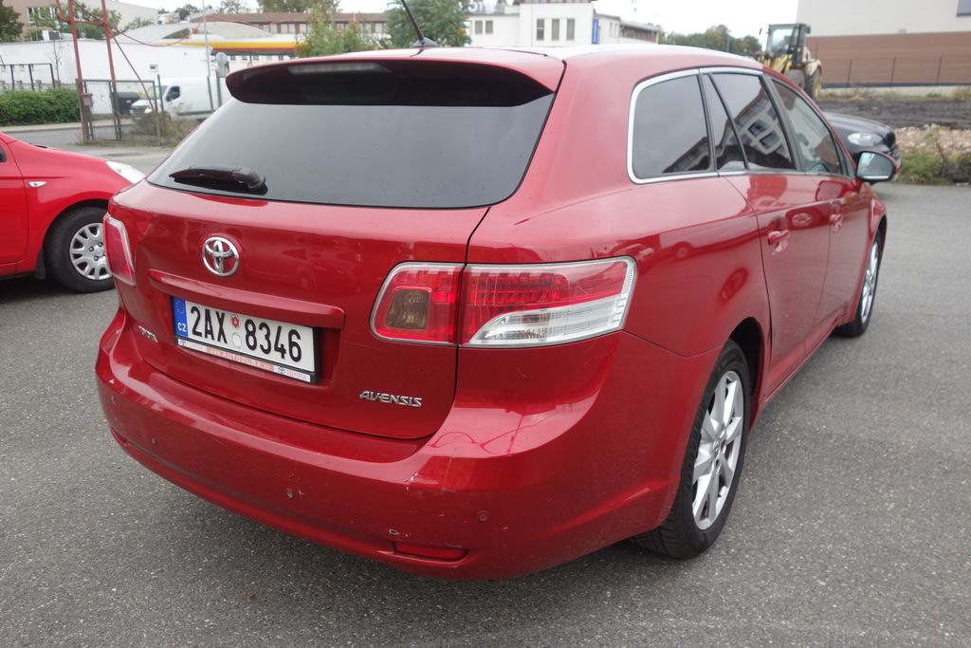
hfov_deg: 65.5
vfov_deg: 46.4
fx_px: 755
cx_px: 486
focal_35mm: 28
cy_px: 324
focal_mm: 10.4
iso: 125
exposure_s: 1/100
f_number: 2.8
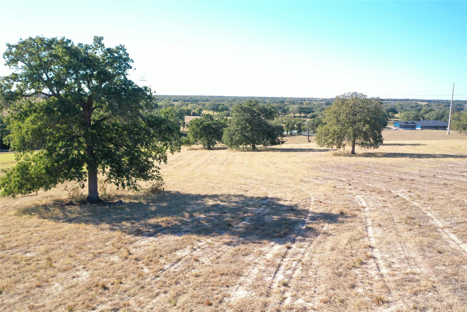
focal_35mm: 28
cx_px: 234
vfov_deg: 46.4
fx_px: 363
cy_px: 156
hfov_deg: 65.5
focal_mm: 10.26
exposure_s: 1/30
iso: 100
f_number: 2.8
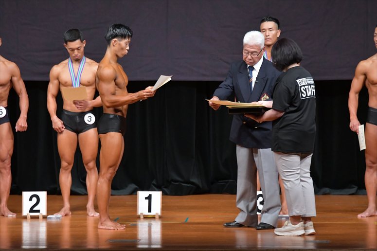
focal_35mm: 255
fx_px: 2669
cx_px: 188
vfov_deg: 5.4
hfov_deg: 8.1
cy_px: 126
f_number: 5.6
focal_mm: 170
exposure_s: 1/400
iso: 5000
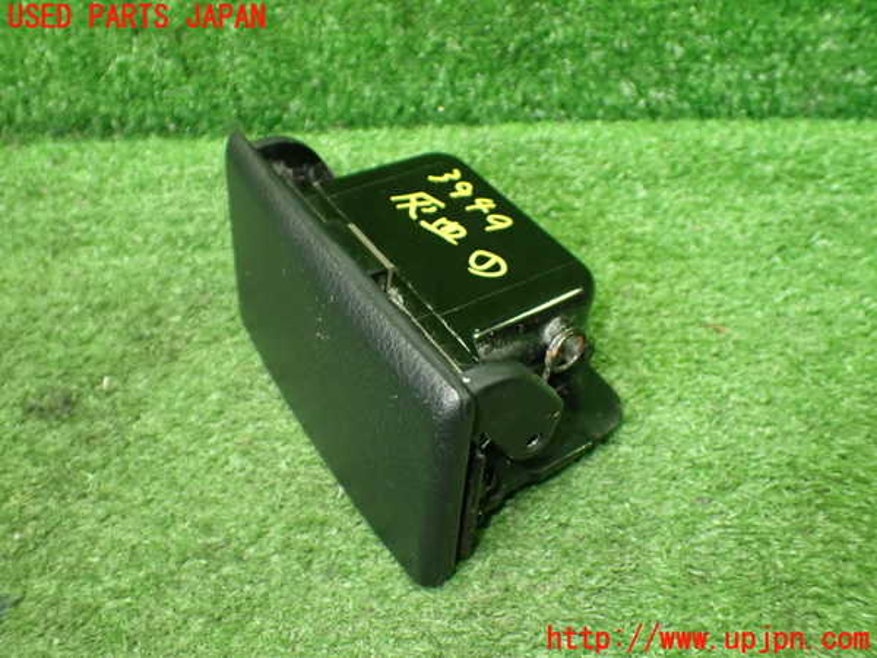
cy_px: 329
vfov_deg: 44.2
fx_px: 811
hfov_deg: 56.8
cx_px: 438
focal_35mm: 32
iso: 800
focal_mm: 5.79
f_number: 2.4
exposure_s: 1/80
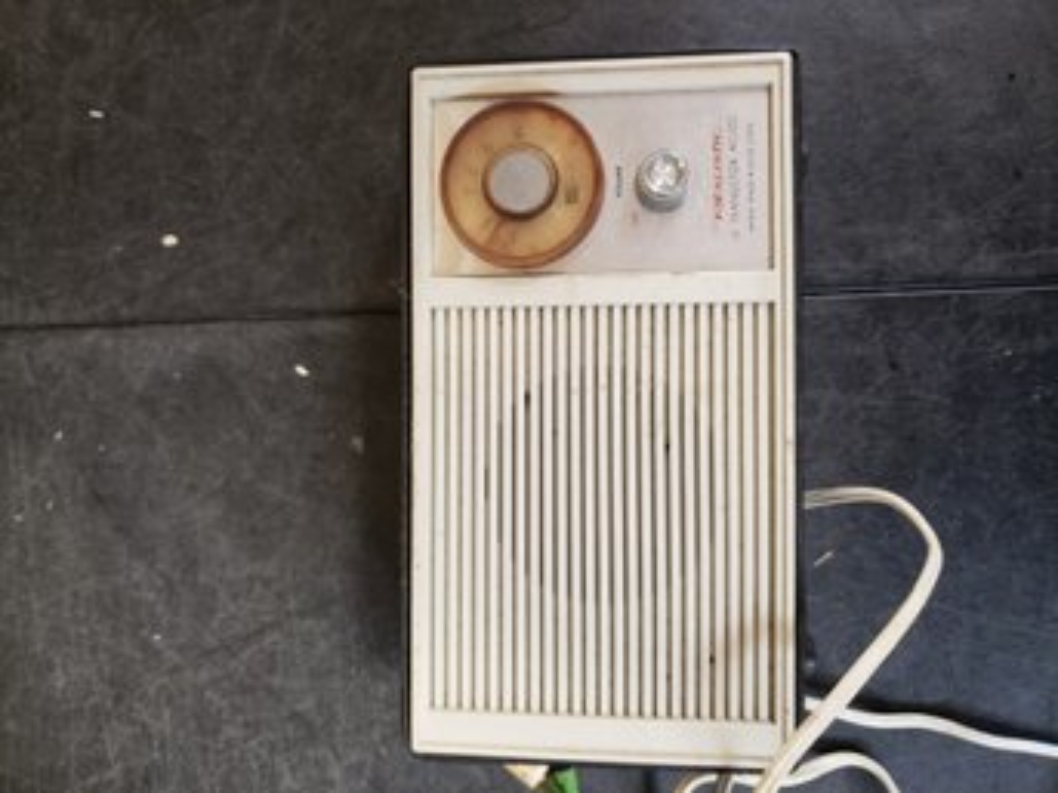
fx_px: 794
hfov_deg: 67.3
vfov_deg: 53.0
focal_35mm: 26
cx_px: 529
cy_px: 396
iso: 250
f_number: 1.5
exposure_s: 1/24
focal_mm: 4.3
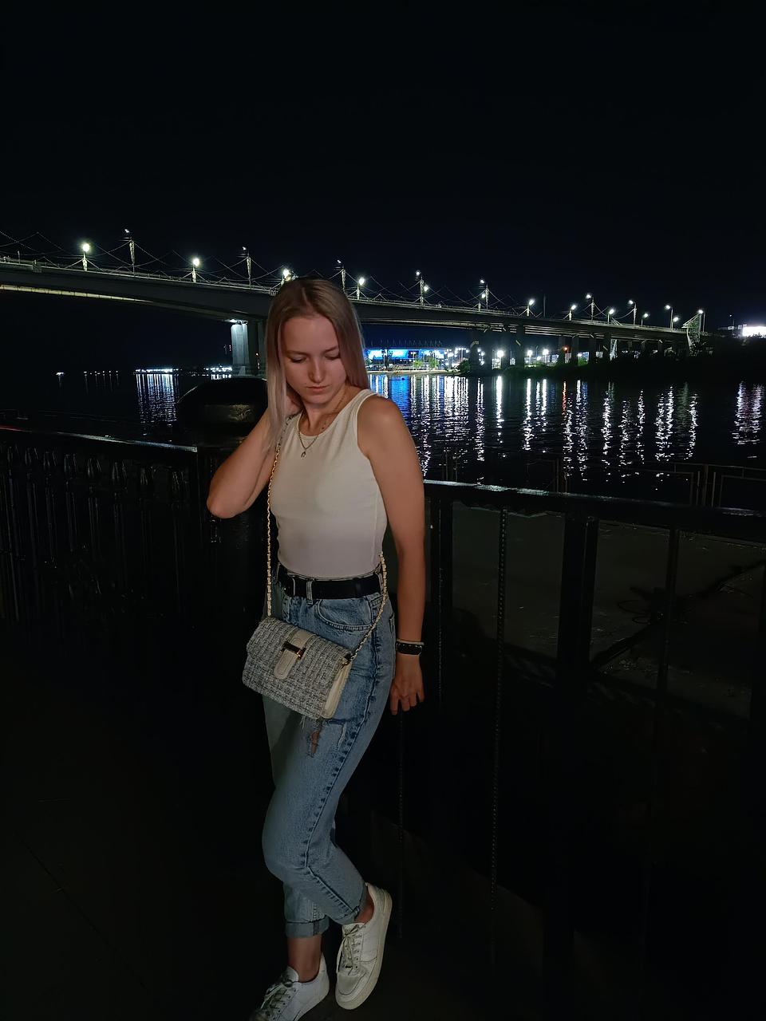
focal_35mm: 24
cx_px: 383
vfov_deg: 71.6
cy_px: 510
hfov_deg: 56.8
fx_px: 708
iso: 3200
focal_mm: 5.59
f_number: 1.8
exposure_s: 1/20
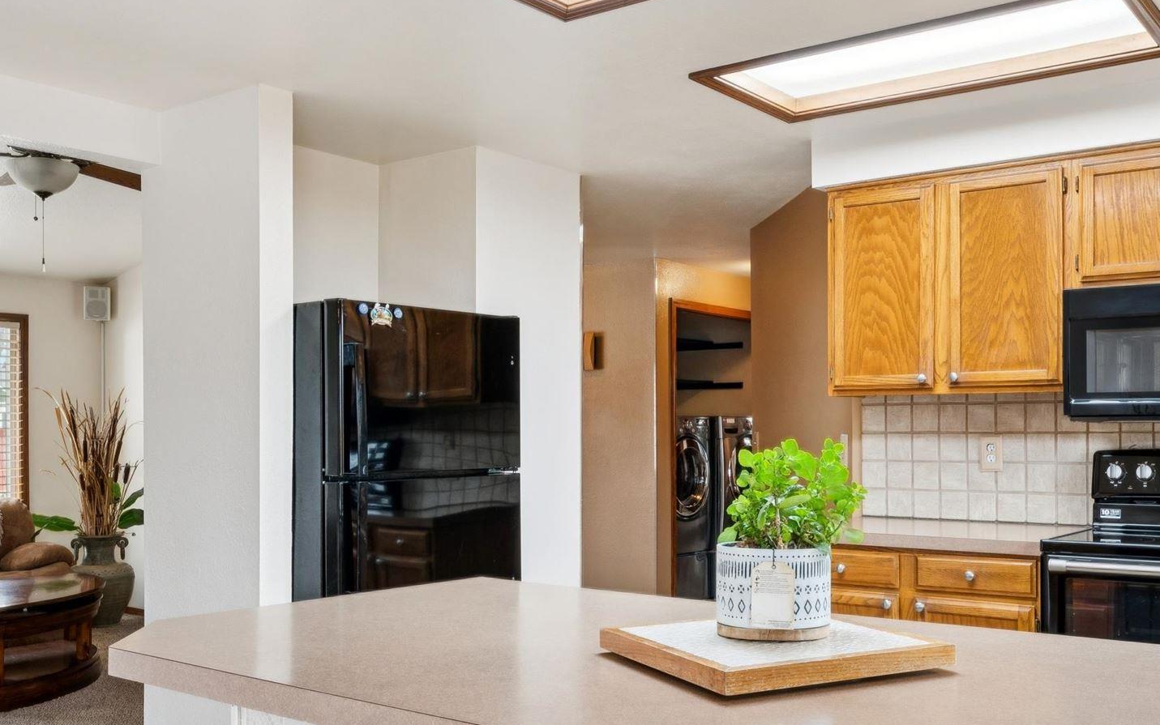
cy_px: 437
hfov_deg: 53.3
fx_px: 1148
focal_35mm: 36
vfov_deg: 34.9
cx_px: 687
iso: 400
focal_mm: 16.6
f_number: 13
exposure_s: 1/10
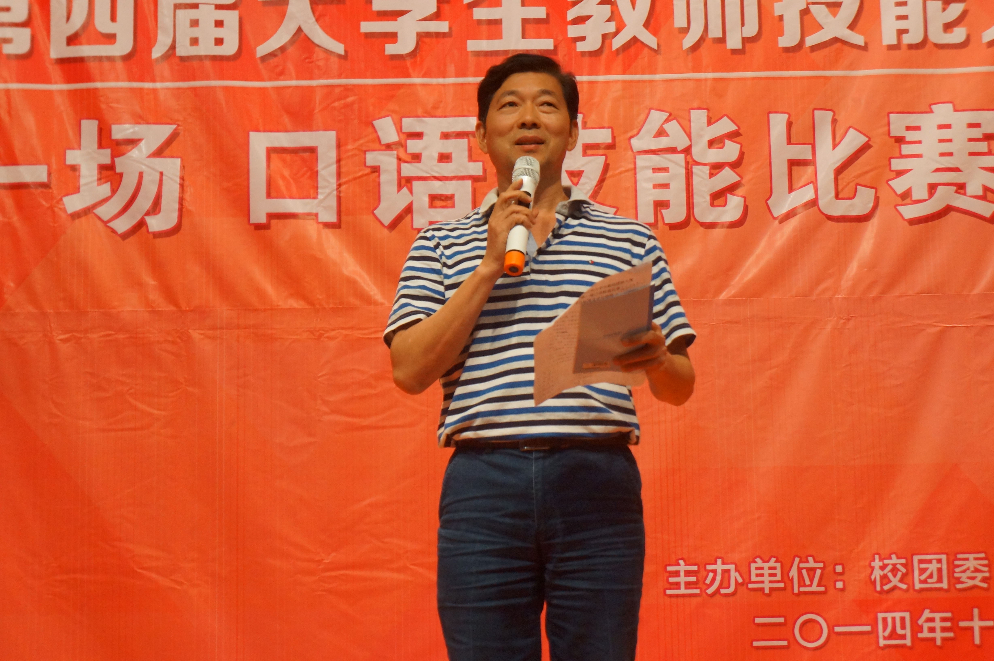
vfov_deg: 16.5
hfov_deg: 24.6
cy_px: 330
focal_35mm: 82
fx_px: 2275
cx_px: 497
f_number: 5.6
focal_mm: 55
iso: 2500
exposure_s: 1/160
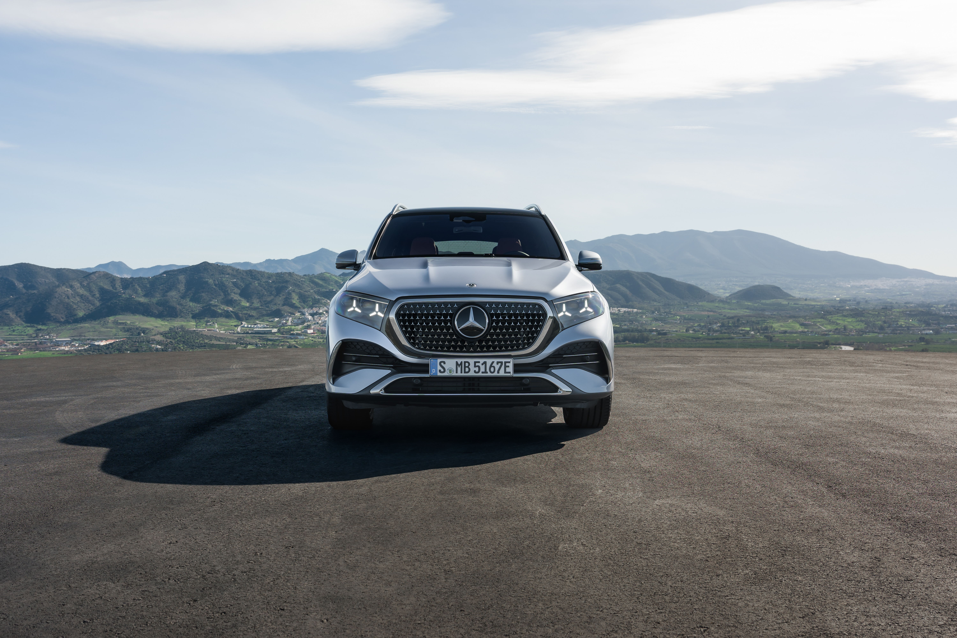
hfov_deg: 54.4
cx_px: 478
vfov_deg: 37.9
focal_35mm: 35
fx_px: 930
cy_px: 319
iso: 100
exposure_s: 1/320
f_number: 5.6
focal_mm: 35
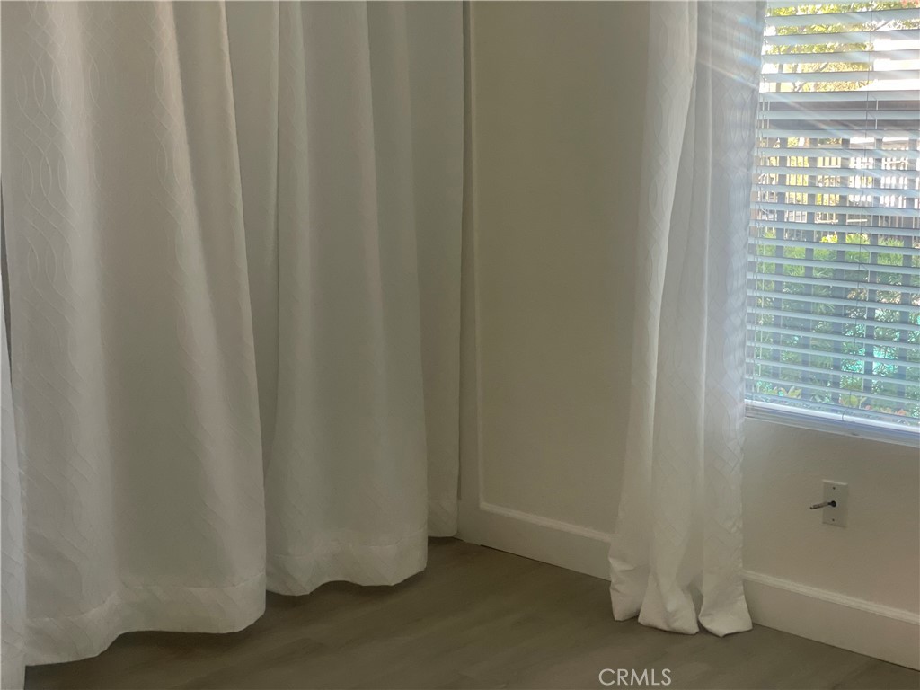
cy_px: 345
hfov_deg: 36.8
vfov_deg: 28.0
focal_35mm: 52
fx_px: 1382
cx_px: 460
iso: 250
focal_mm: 6
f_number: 2
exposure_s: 1/120
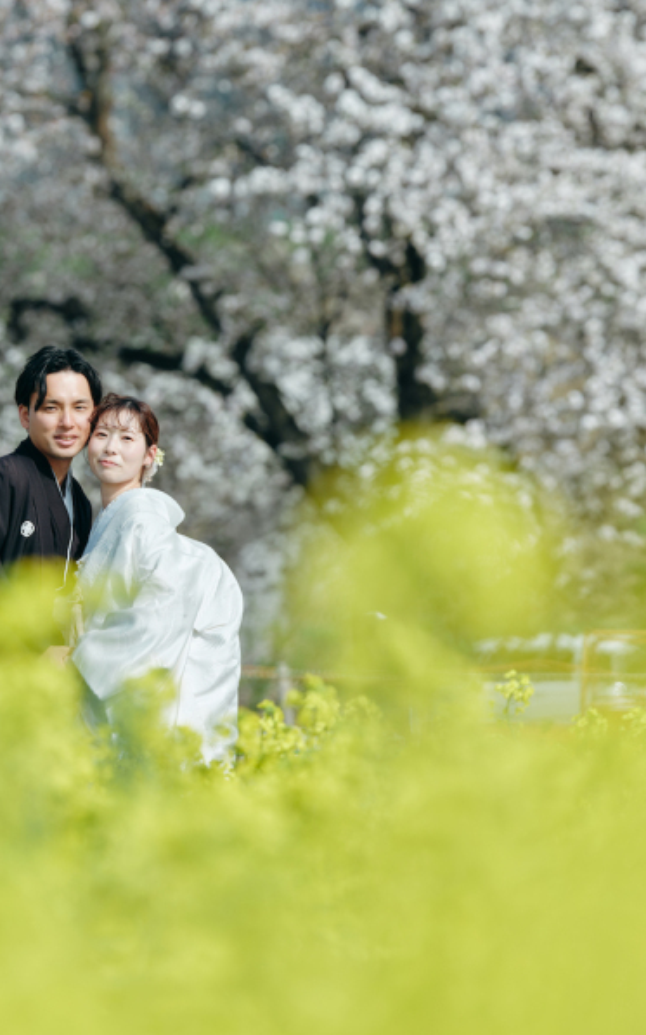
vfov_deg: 7.5
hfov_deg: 4.7
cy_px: 518
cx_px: 255
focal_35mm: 281
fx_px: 7927
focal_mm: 250
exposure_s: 1/400
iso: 160
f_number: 5.6
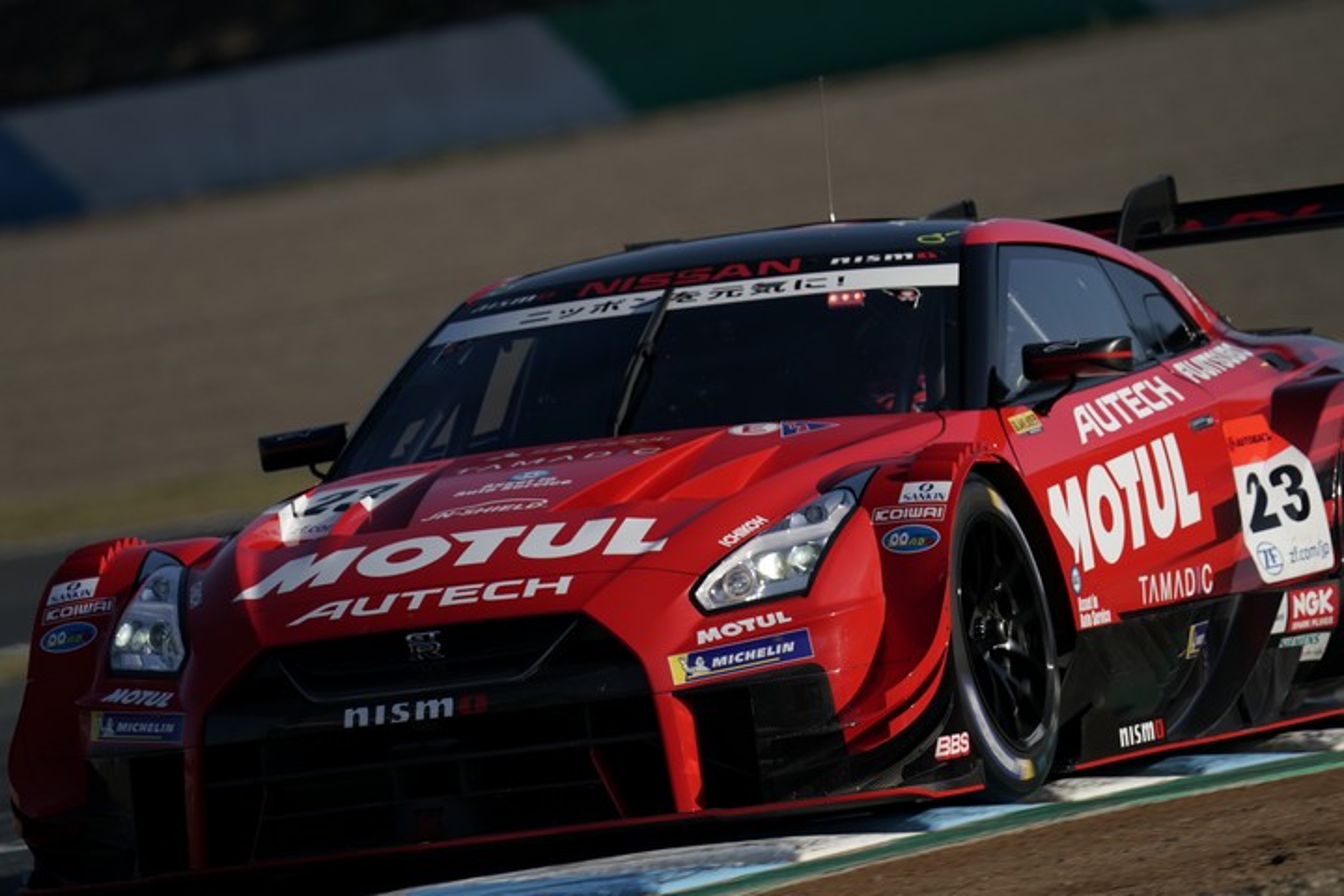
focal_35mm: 600
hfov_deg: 3.4
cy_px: 448
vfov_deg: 2.3
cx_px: 672
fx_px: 22398
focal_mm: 600
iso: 200
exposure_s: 1/800
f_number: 9
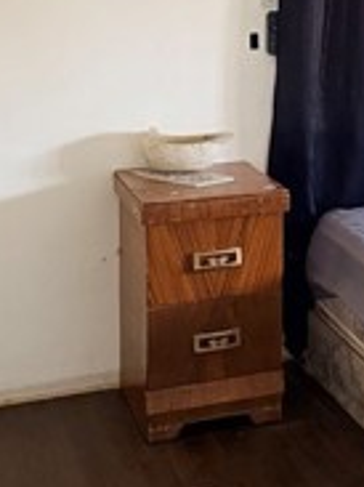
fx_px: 1179
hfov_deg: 15.9
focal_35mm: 84
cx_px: 574
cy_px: 48
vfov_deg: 22.7
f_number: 1.78
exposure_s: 1/60
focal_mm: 6.76
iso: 500
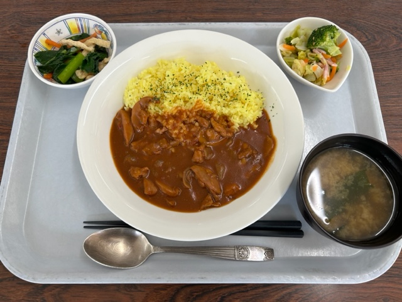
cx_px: 201
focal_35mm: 26
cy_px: 151
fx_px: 302
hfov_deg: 67.3
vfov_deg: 53.1
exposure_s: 1/121
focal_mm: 5.7
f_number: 1.5
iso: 40
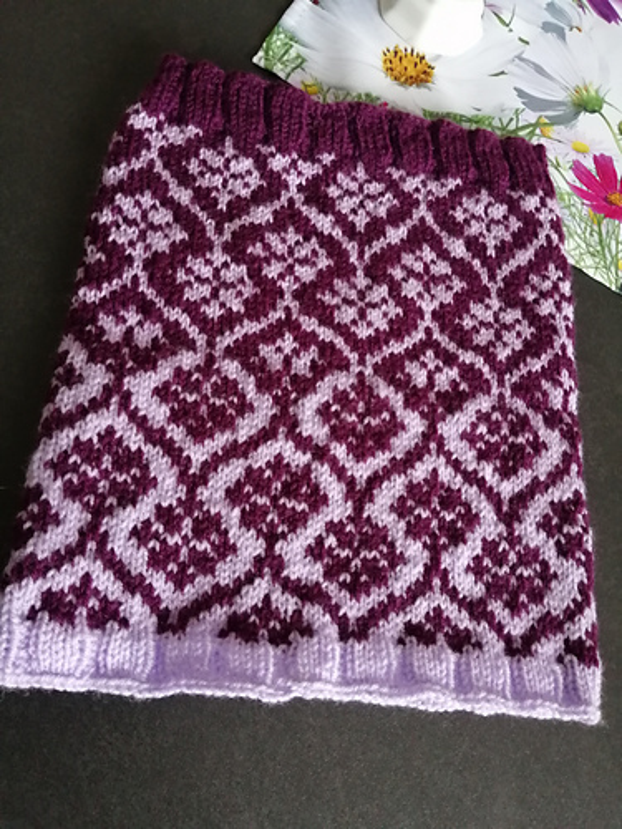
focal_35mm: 26
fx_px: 623
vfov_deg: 67.3
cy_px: 414
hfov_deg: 53.1
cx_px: 311
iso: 320
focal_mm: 3.64
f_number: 1.8
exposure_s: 1/20
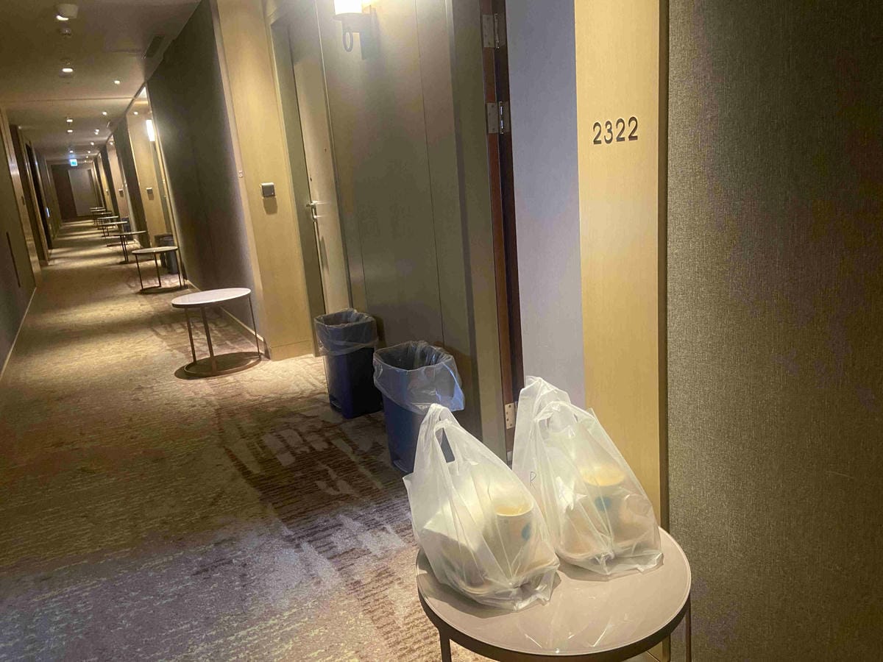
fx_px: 663
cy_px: 331
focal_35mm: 26
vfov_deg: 53.1
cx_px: 442
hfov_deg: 67.3
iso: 400
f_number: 1.8
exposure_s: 1/40
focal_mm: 4.25
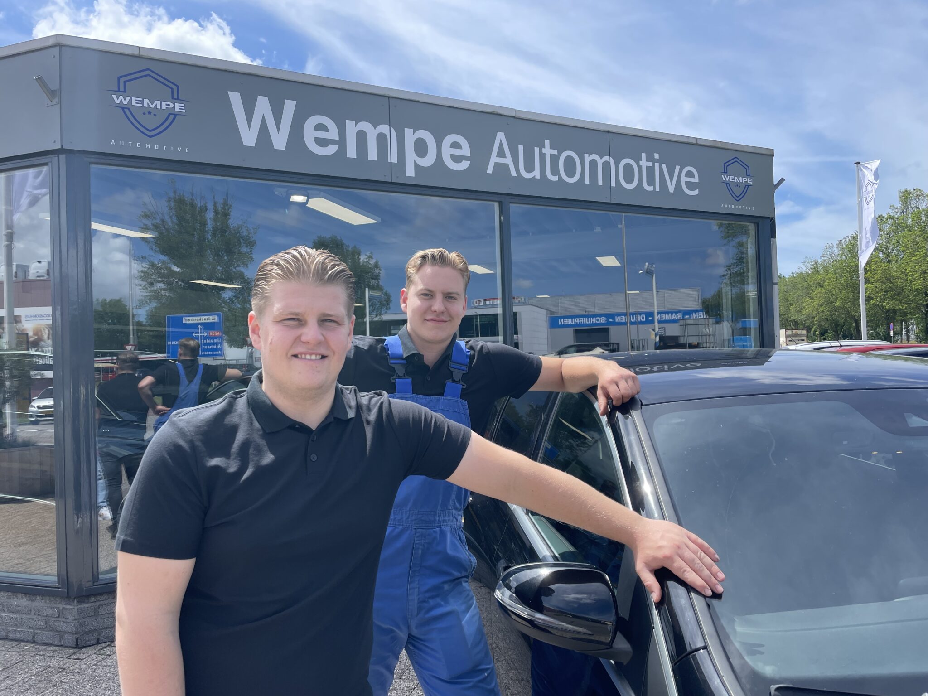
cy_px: 348
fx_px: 697
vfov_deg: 53.1
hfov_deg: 67.3
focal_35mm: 26
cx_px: 464
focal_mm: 4.2
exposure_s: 1/1575
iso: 32
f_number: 1.6
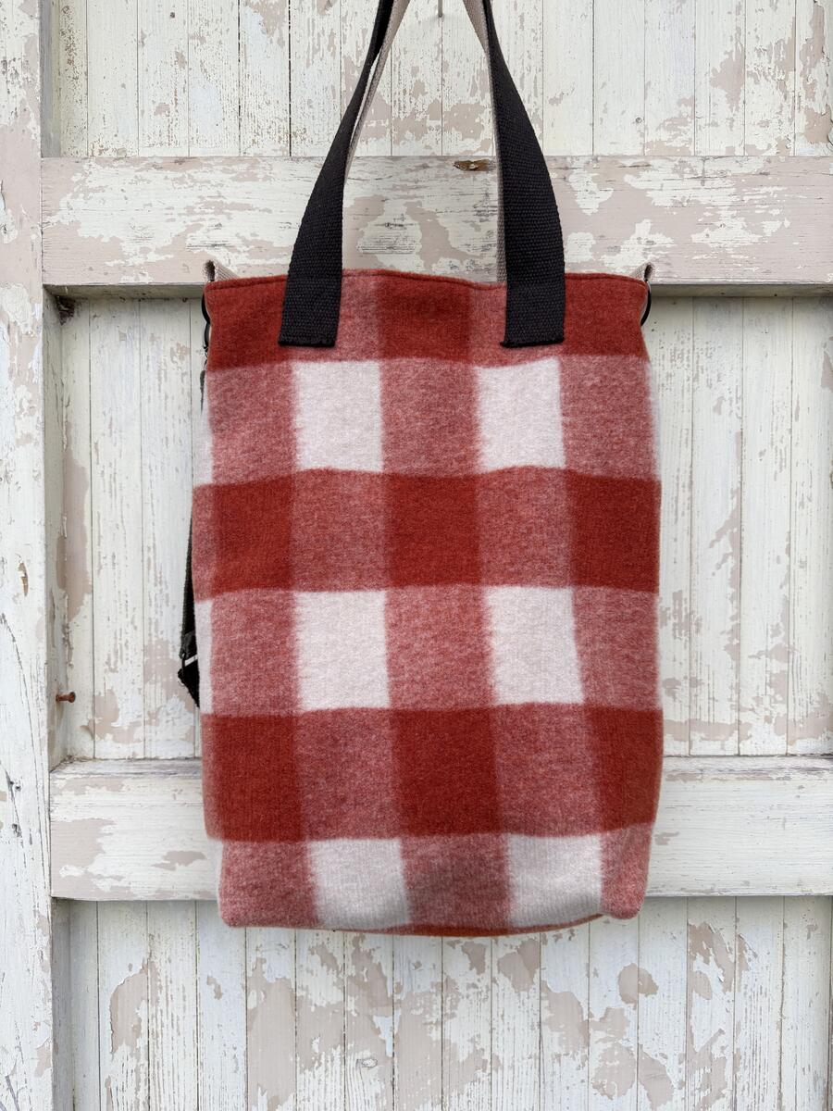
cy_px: 556
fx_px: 770
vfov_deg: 71.6
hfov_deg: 56.8
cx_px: 416
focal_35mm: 24
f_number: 1.78
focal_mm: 6.76
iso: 100
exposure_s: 1/121
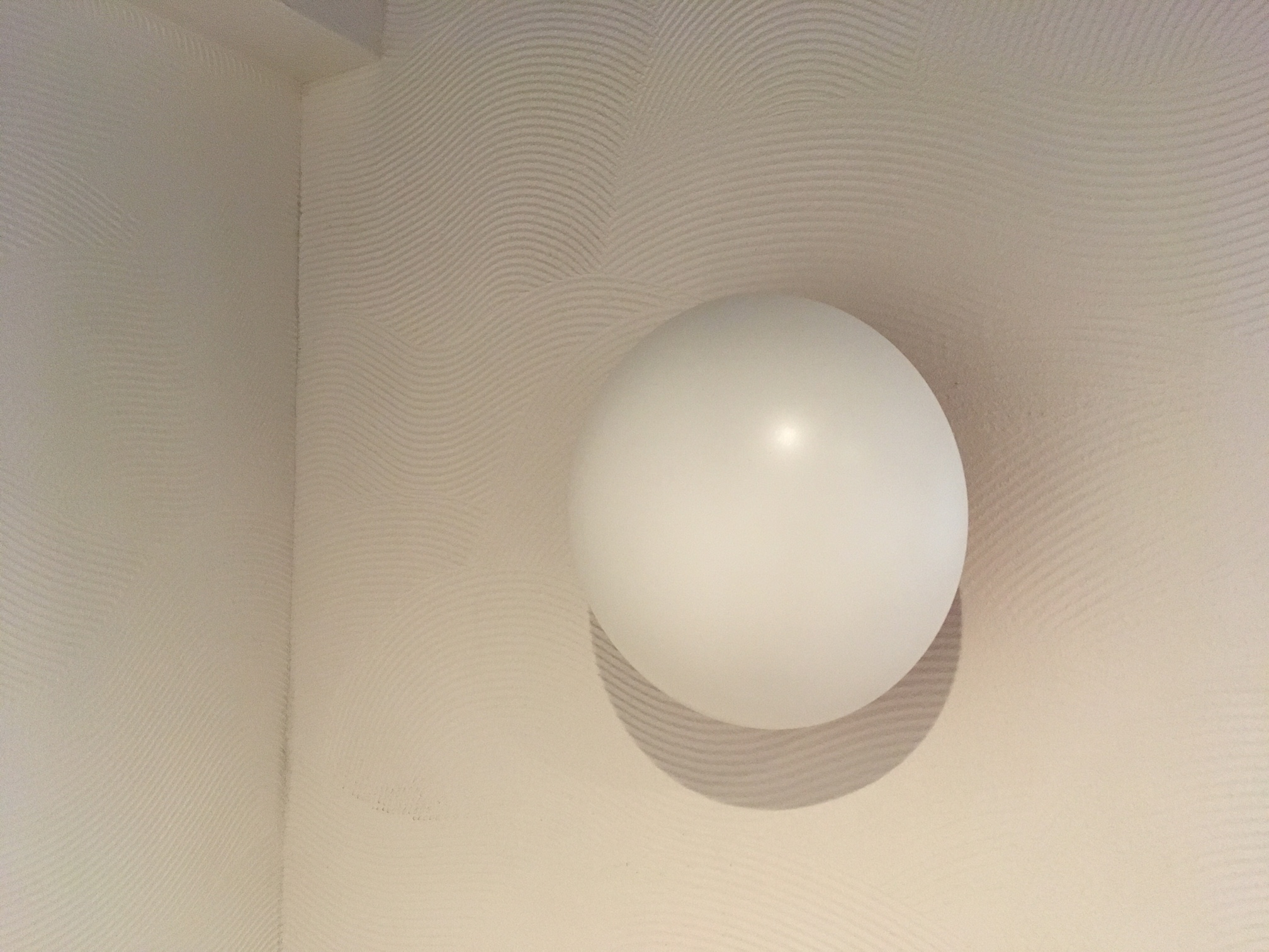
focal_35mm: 29
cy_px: 476
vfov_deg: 48.2
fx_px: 1063
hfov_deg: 61.7
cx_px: 634
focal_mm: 4.15
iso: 250
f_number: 2.2
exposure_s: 1/30
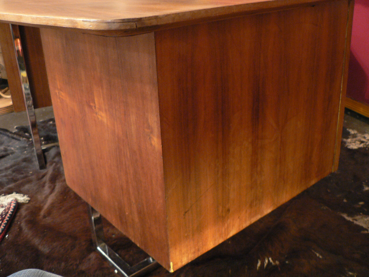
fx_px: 384
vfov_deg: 39.7
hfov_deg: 51.4
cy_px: 138
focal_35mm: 36
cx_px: 184
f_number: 2.8
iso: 200
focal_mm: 6
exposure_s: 1/4
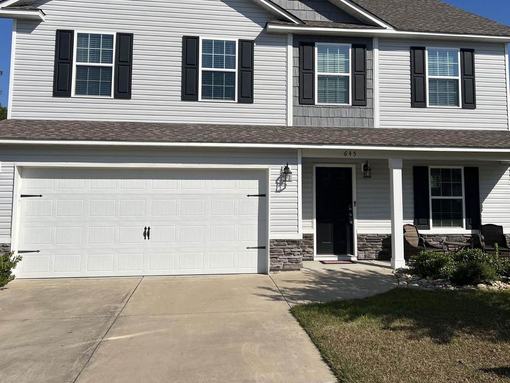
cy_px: 142
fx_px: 486
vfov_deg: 42.6
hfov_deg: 55.3
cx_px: 271
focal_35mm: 33
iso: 50
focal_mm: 5.7
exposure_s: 1/9434
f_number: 1.5
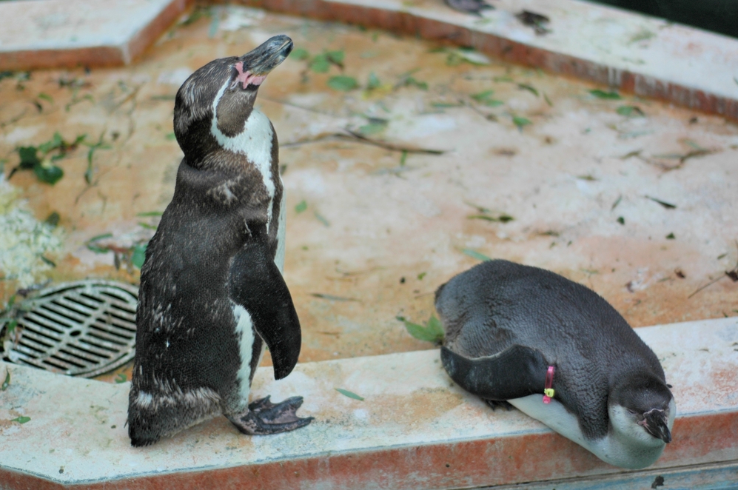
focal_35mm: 77
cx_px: 375
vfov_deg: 17.7
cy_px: 244
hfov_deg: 26.3
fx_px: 1576
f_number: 1.8
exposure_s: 1/4000
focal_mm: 50
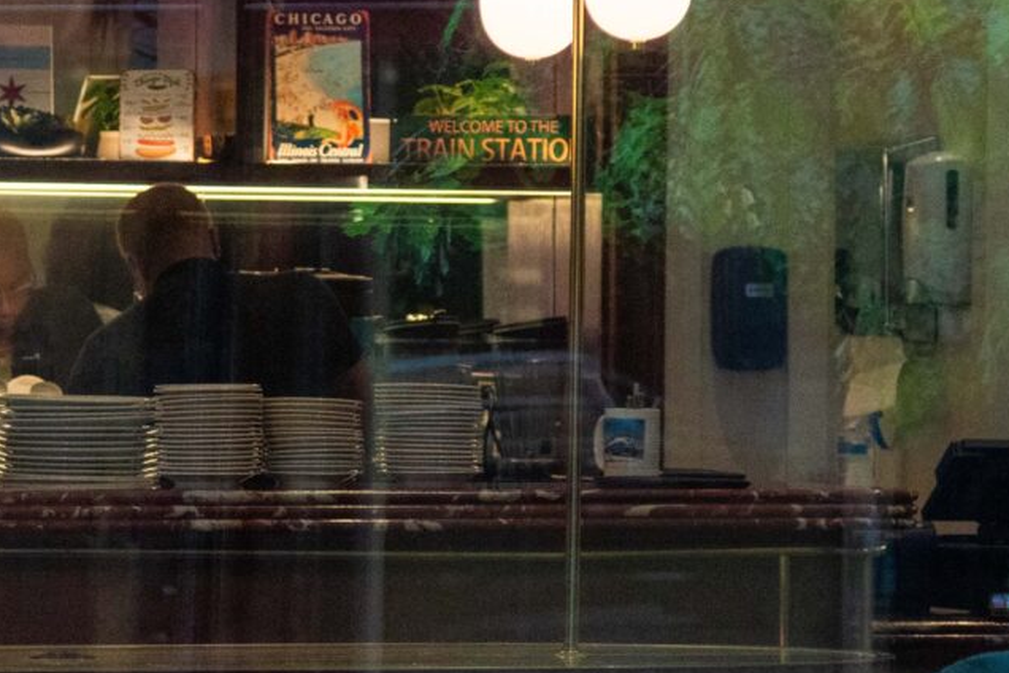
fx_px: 7995
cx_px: 205
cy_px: 426
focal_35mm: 285
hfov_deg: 7.2
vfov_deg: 4.8
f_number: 4
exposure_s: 1/200
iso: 800
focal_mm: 75
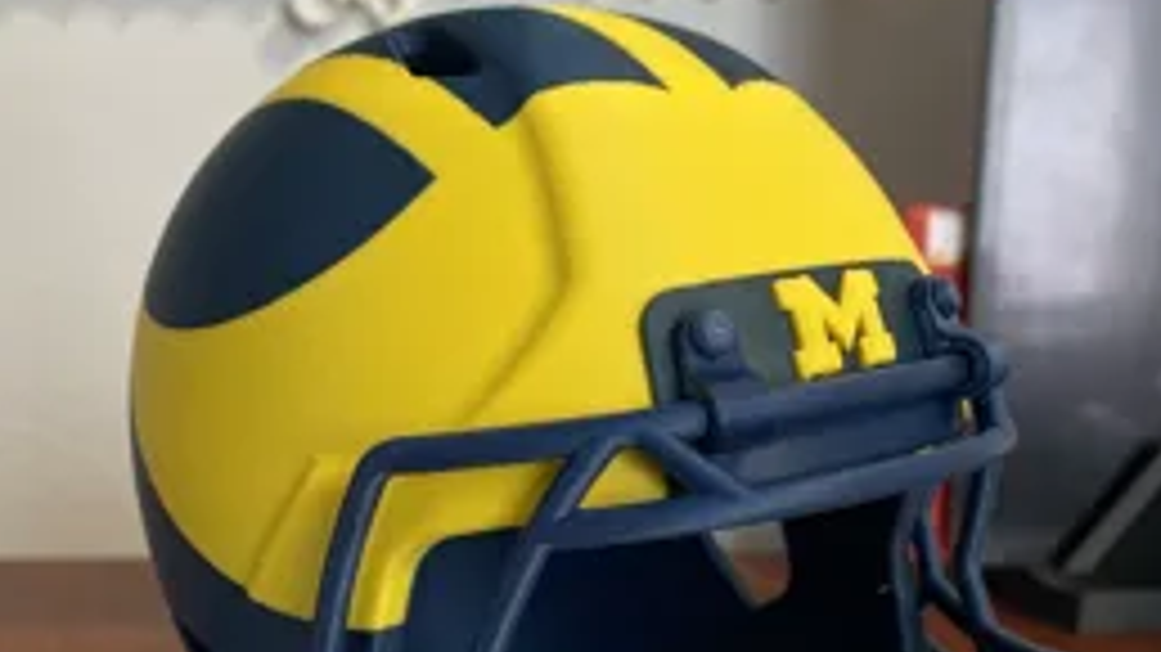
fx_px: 1354
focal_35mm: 44
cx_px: 616
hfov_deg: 46.4
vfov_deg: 25.7
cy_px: 652
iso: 250
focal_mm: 4.25
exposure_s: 1/60
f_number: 1.8
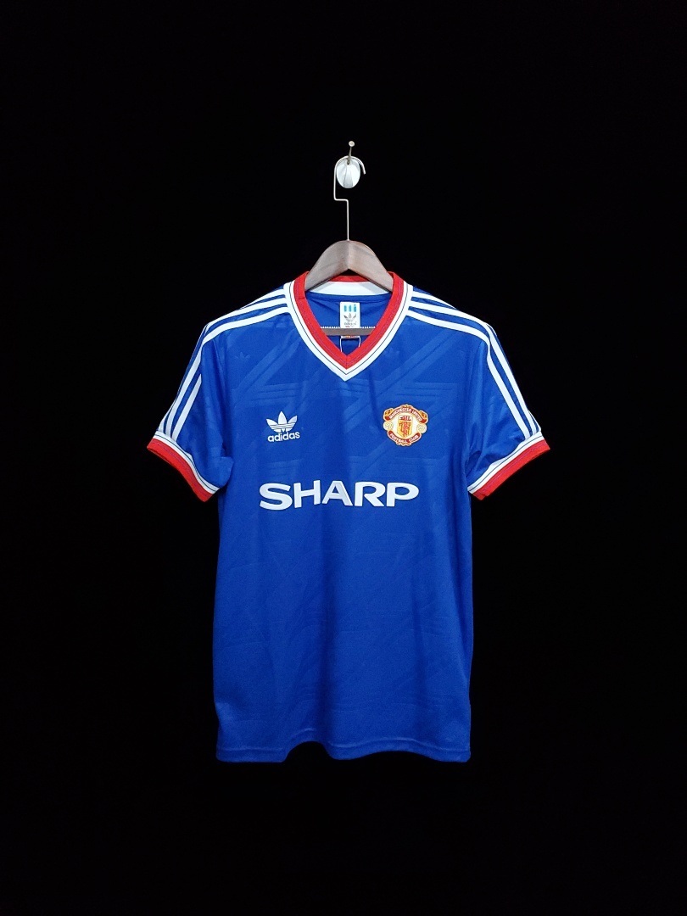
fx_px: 688
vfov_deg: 67.3
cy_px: 458
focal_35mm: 26
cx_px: 344
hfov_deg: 53.1
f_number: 1.5
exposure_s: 1/45
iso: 640
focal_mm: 4.3
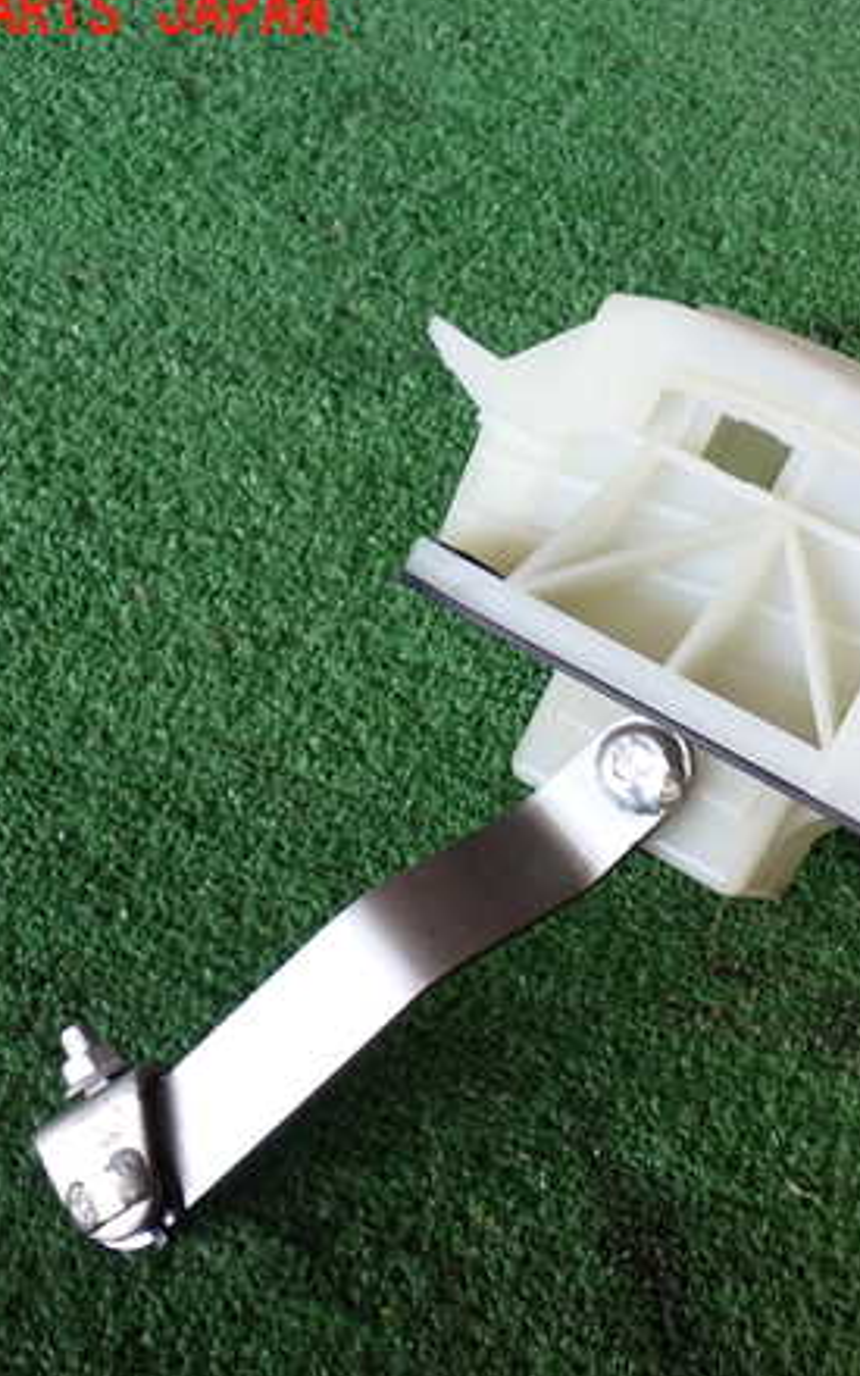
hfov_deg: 24.4
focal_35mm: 52
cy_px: 679
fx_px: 1950
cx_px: 697
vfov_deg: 38.9
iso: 125
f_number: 2.5
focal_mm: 6.37
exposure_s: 1/80
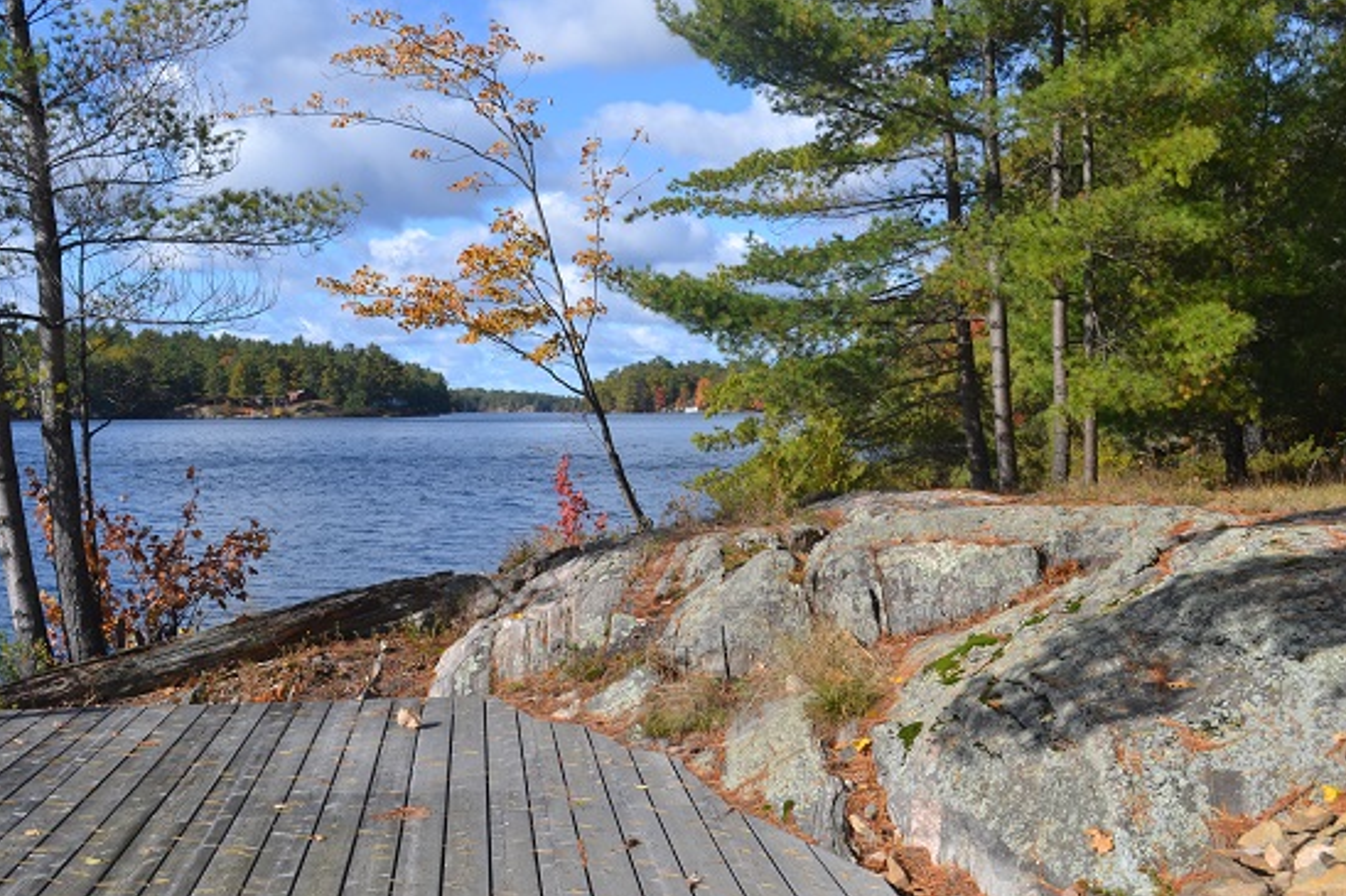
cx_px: 636
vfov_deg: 29.2
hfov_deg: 42.7
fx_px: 1719
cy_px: 407
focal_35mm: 46
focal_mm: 28
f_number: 8
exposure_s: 1/250
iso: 100
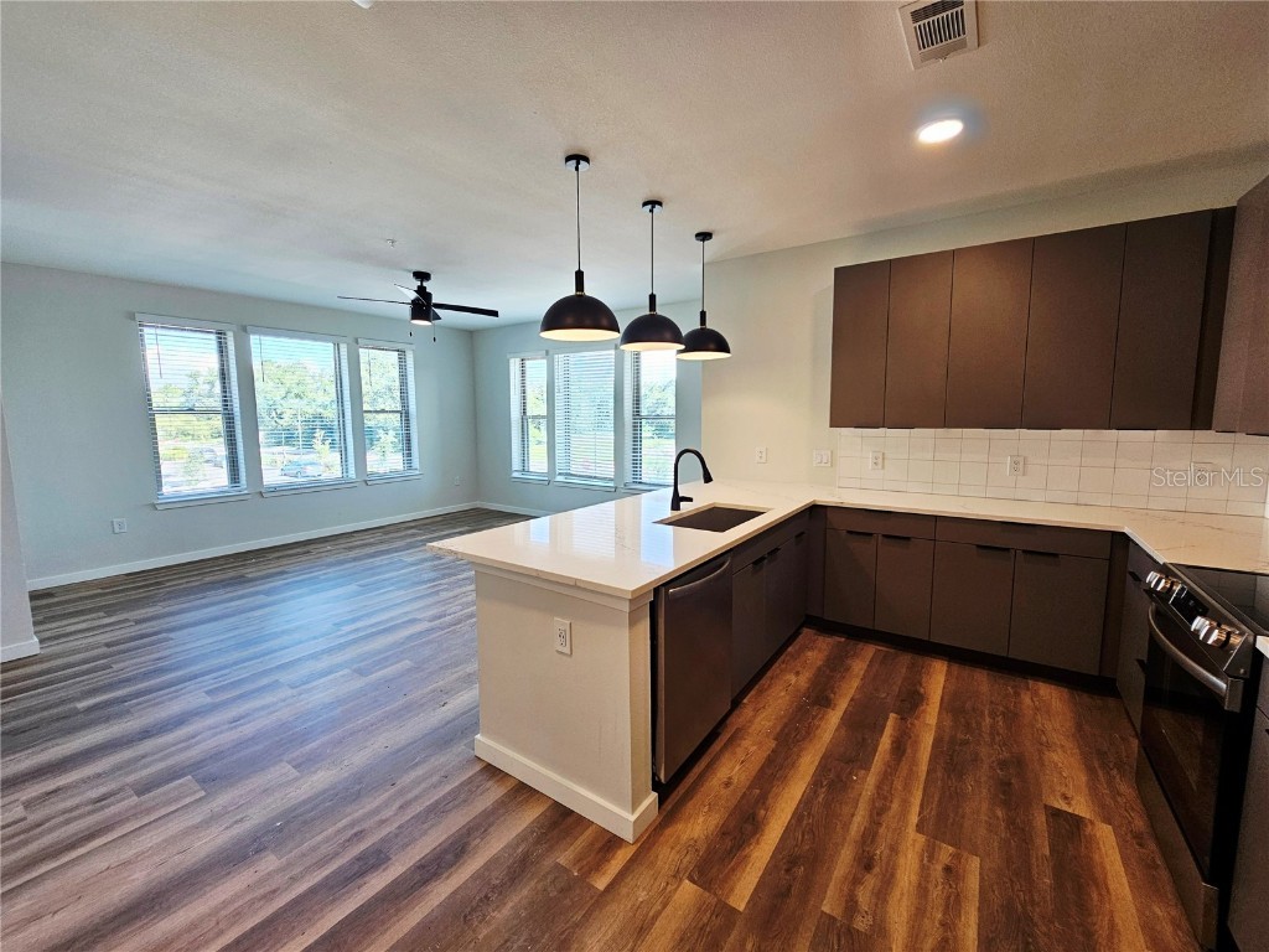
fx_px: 477
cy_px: 476
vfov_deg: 89.9
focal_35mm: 13
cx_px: 634
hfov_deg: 106.2
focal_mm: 2.2
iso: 64
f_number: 2.2
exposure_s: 1/60.2
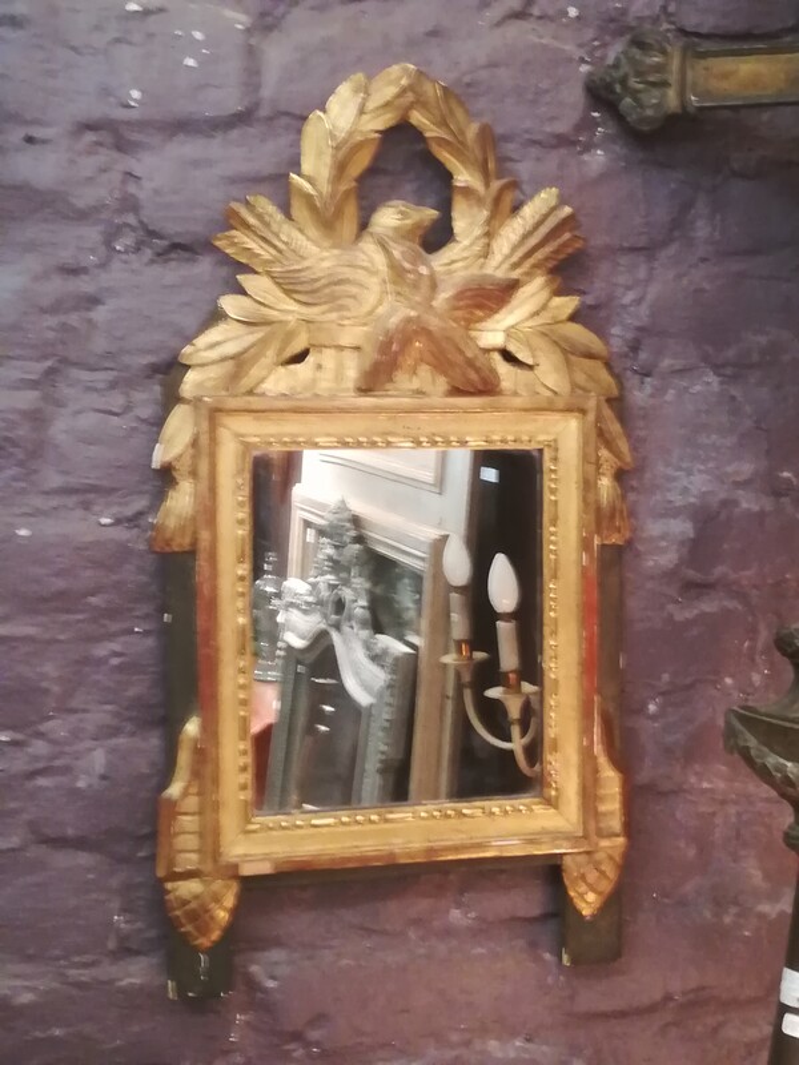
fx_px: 1539
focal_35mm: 50
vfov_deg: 38.2
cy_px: 532
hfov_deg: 29.1
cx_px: 400
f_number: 2.2
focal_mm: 3.83
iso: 640
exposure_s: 1/14.3
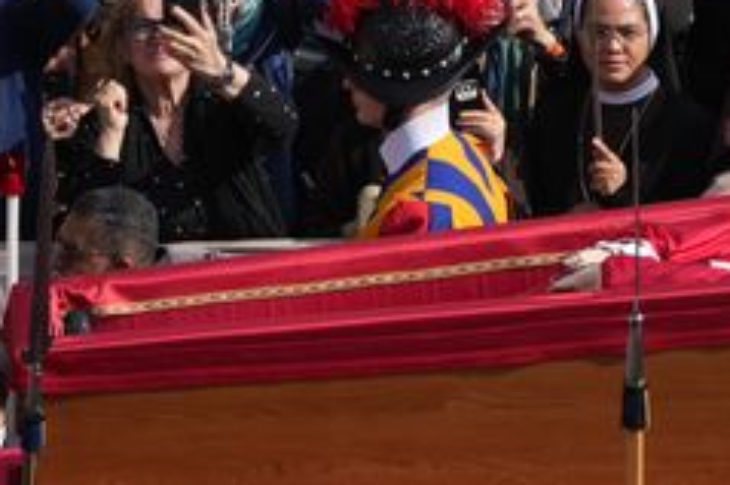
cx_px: 531
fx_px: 19696
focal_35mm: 972
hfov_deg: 2.1
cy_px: 302
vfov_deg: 1.4
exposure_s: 1/1500
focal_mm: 400
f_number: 5.6
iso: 250
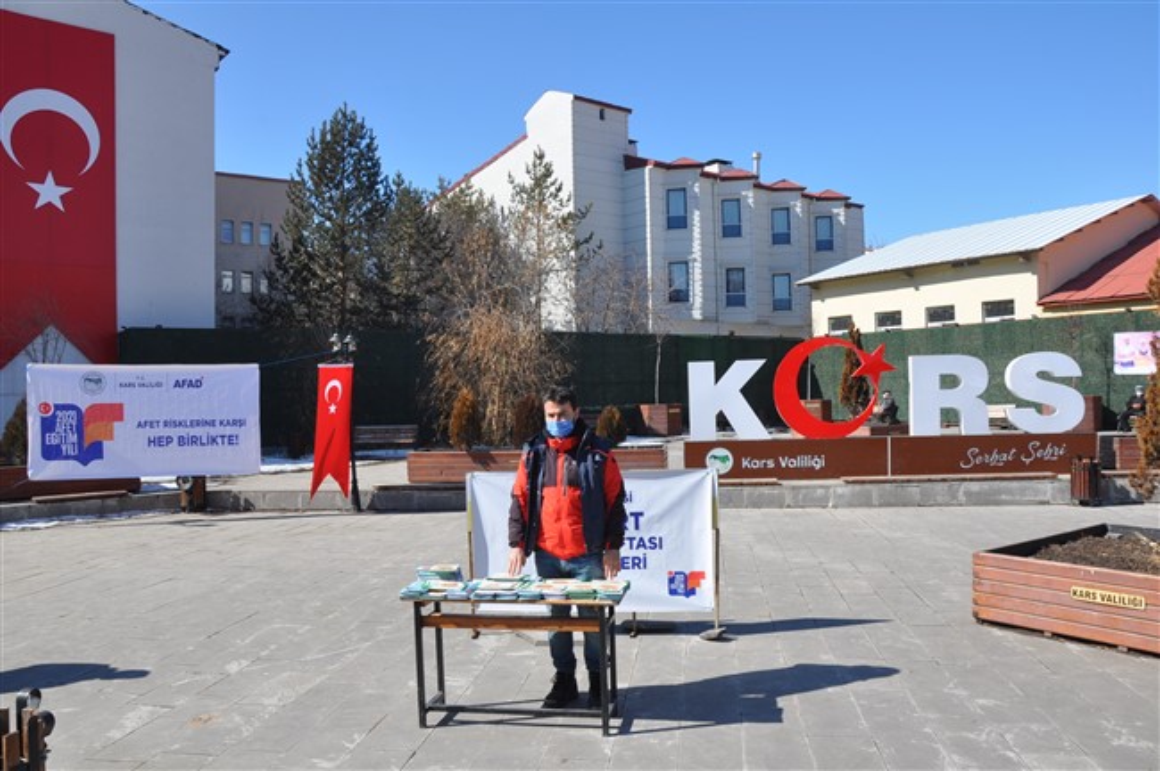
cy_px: 386
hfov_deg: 67.4
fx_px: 869
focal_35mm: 27
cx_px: 580
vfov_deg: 47.8
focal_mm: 18
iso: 200
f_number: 13
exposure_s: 1/160
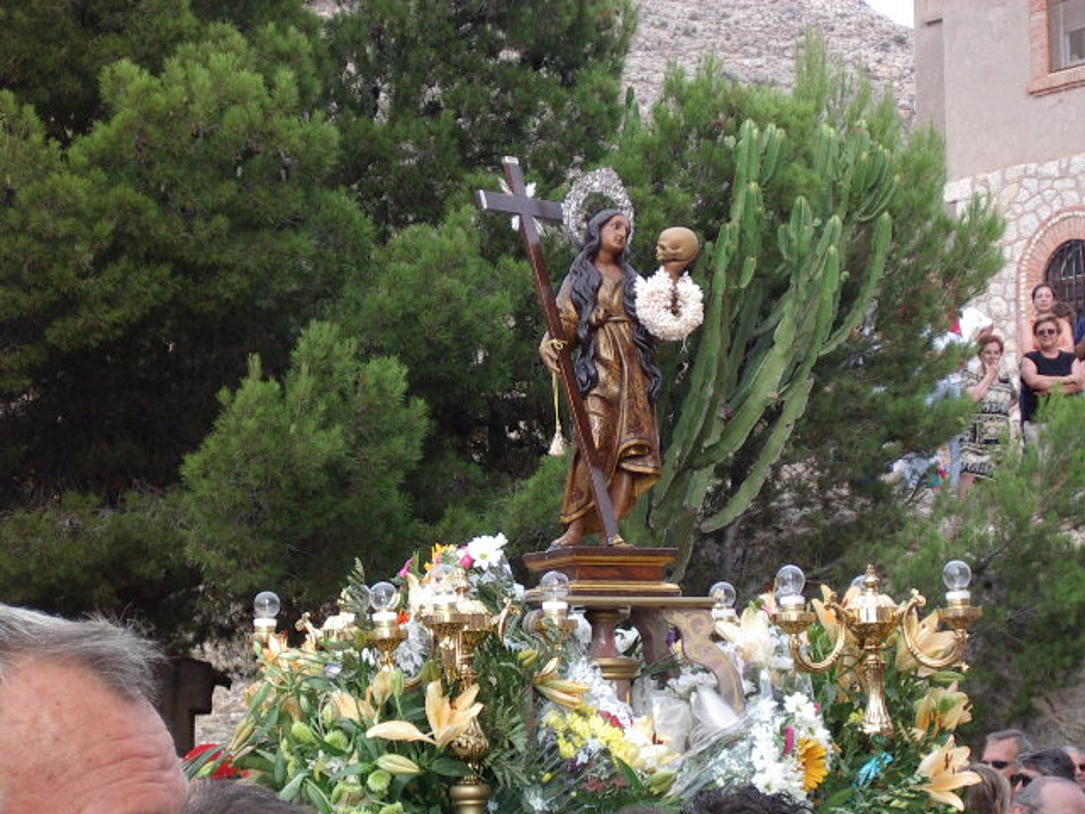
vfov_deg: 14.8
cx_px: 542
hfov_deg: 19.6
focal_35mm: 100
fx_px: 3134
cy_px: 407
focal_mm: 15.2
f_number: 4.6
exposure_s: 1/125
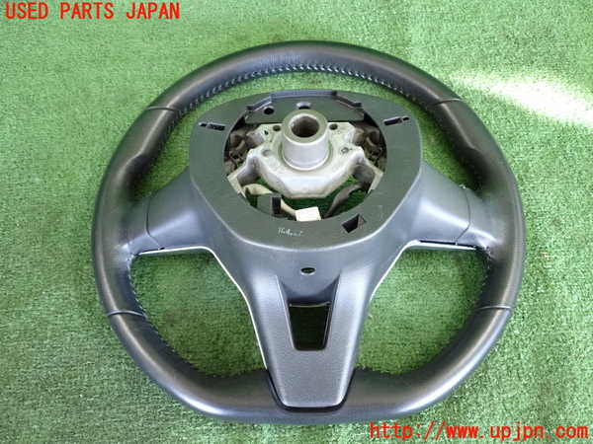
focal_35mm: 32
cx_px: 296
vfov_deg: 44.2
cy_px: 222
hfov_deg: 56.8
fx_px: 548
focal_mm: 5.79
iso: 1250
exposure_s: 1/125
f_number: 2.4
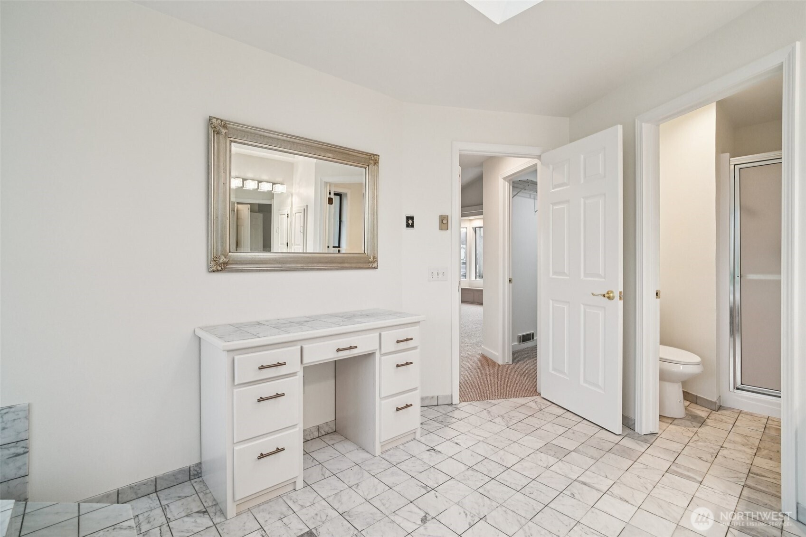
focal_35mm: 16
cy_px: 268
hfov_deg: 96.7
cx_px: 403
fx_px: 358
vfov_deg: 73.7
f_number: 8
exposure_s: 1/60
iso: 1600
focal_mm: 16
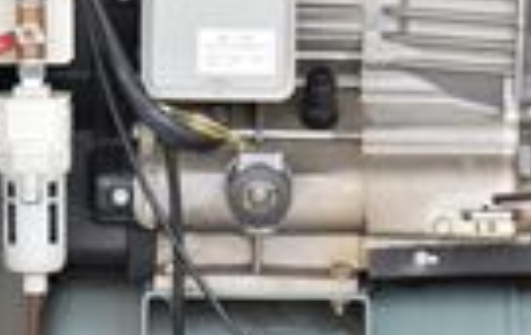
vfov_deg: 3.4
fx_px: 5569
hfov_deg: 5.5
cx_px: 366
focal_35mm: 384
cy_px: 189
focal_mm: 68
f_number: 6.3
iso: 1250
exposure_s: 1/500
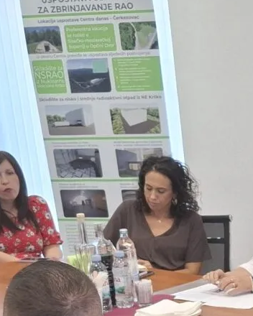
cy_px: 358
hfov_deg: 14.8
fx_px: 917
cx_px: 355
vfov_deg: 18.7
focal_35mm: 98
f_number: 1.8
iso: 80
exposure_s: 1/100
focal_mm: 5.54
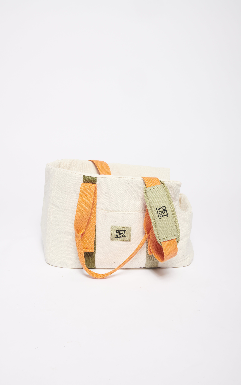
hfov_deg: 29.9
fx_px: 452
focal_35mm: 43
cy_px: 192
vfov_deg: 46.2
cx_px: 119
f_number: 11
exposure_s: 1/160
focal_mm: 42
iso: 320
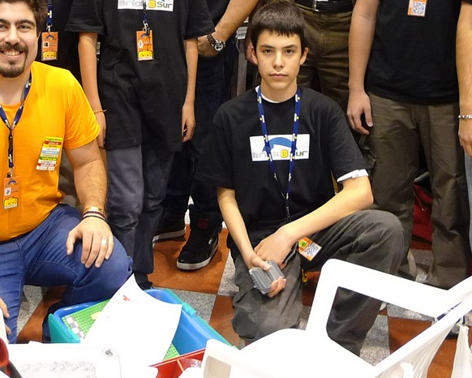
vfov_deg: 22.8
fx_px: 922
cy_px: 75
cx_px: 134
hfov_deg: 28.4
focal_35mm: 66
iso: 200
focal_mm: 5.1
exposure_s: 1/10
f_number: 2
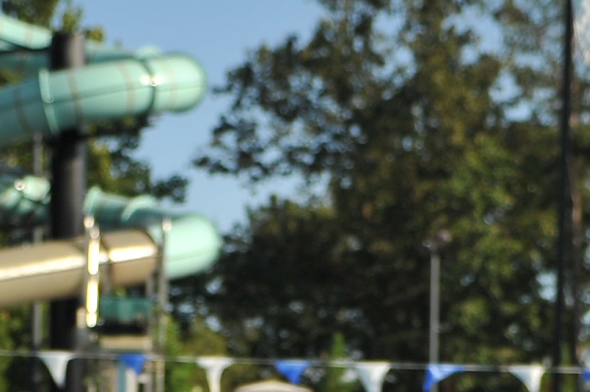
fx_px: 2276
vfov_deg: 9.1
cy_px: 859
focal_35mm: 139
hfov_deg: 14.8
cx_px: 235
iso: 200
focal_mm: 28
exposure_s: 1/3200
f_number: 2.8
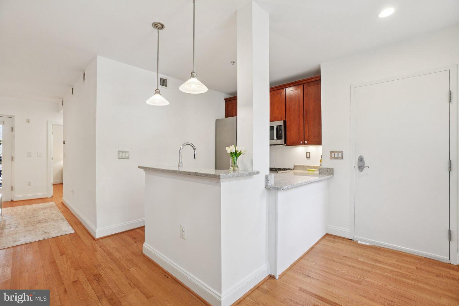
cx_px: 230
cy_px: 153
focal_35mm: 15
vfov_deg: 77.3
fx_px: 191
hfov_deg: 100.4
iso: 100
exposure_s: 1/5
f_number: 7.1
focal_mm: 10
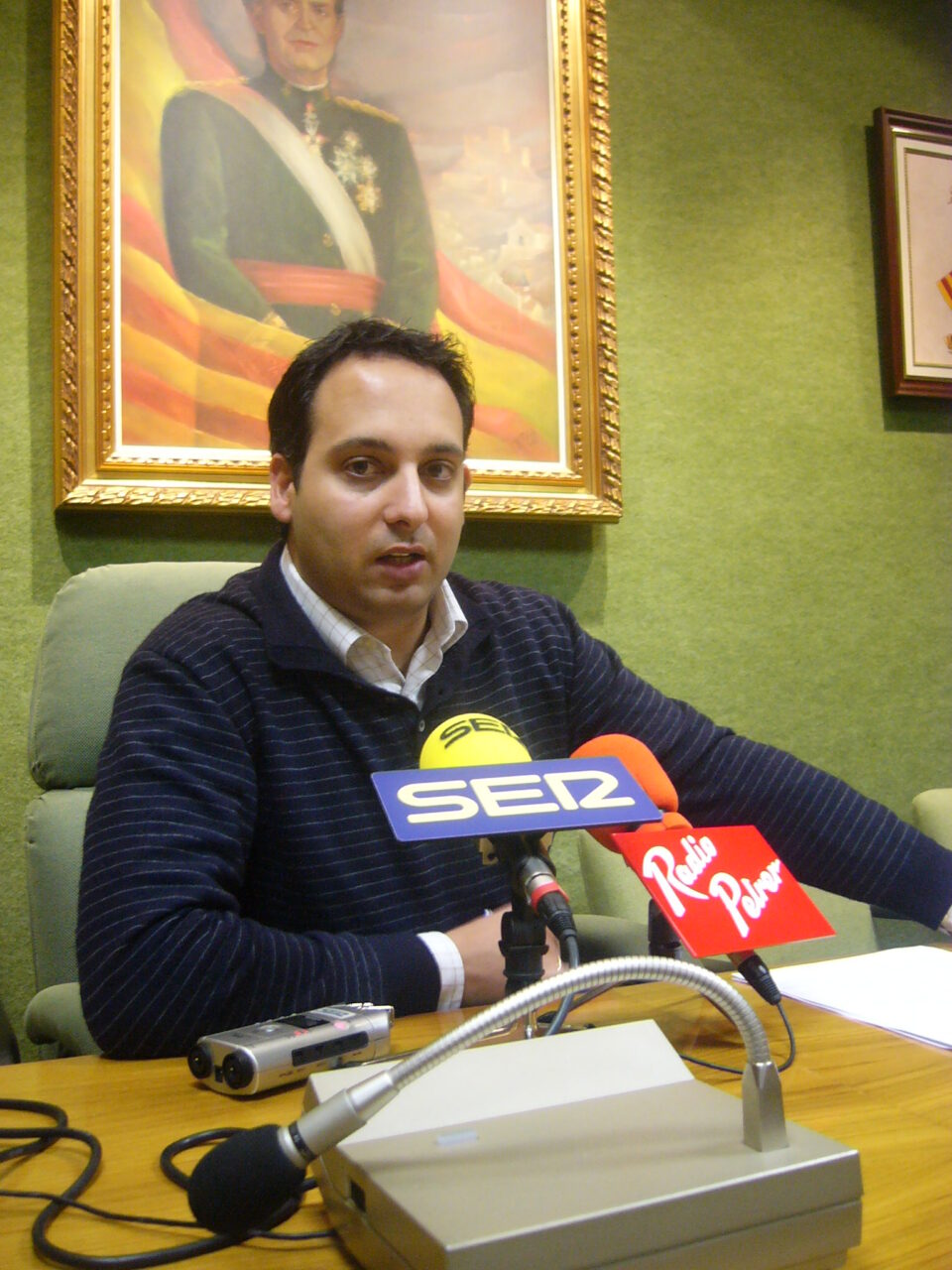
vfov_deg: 52.6
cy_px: 635
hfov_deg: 40.7
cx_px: 476
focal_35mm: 35
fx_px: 1283
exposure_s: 1/15
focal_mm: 5.8
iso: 200
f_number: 2.8
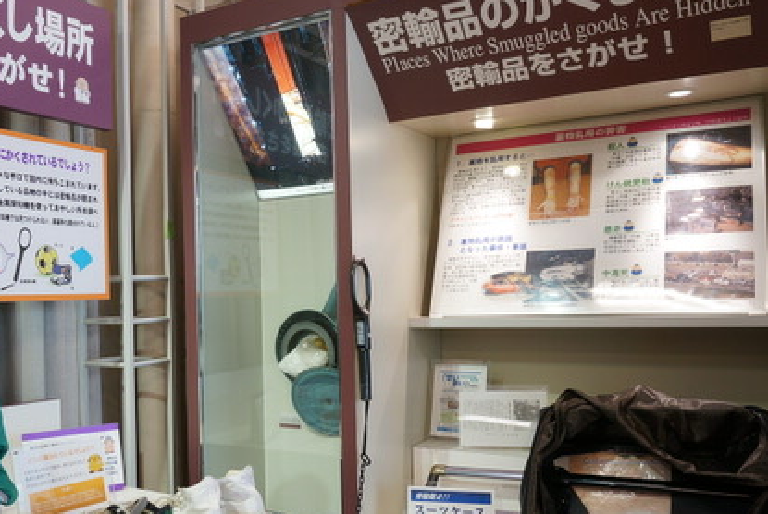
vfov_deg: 36.0
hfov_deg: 51.0
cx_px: 268
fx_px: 790
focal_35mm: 37
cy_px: 283
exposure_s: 1/60
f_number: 4
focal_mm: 16
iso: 320
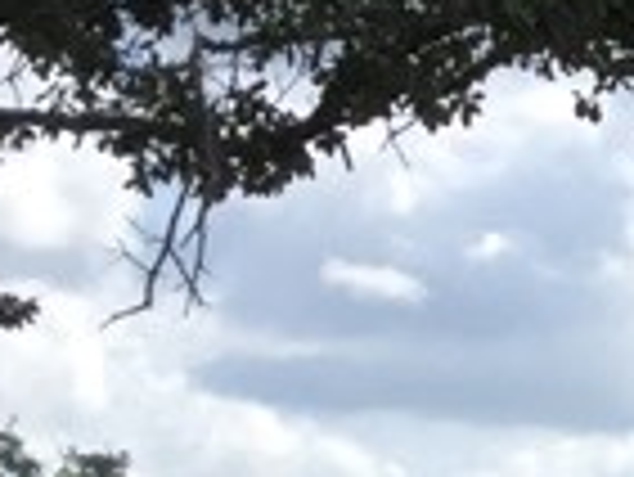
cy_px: 882
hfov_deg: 8.2
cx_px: 1830
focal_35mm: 210
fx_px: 3849
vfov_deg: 6.9
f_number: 2.2
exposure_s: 1/1522
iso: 32
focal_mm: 4.15
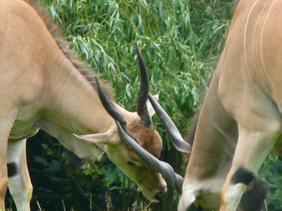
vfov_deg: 1.6
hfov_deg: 2.1
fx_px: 7574
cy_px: 75
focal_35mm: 930
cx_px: 156
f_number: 3.7
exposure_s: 1/125
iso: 250
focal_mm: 88.8
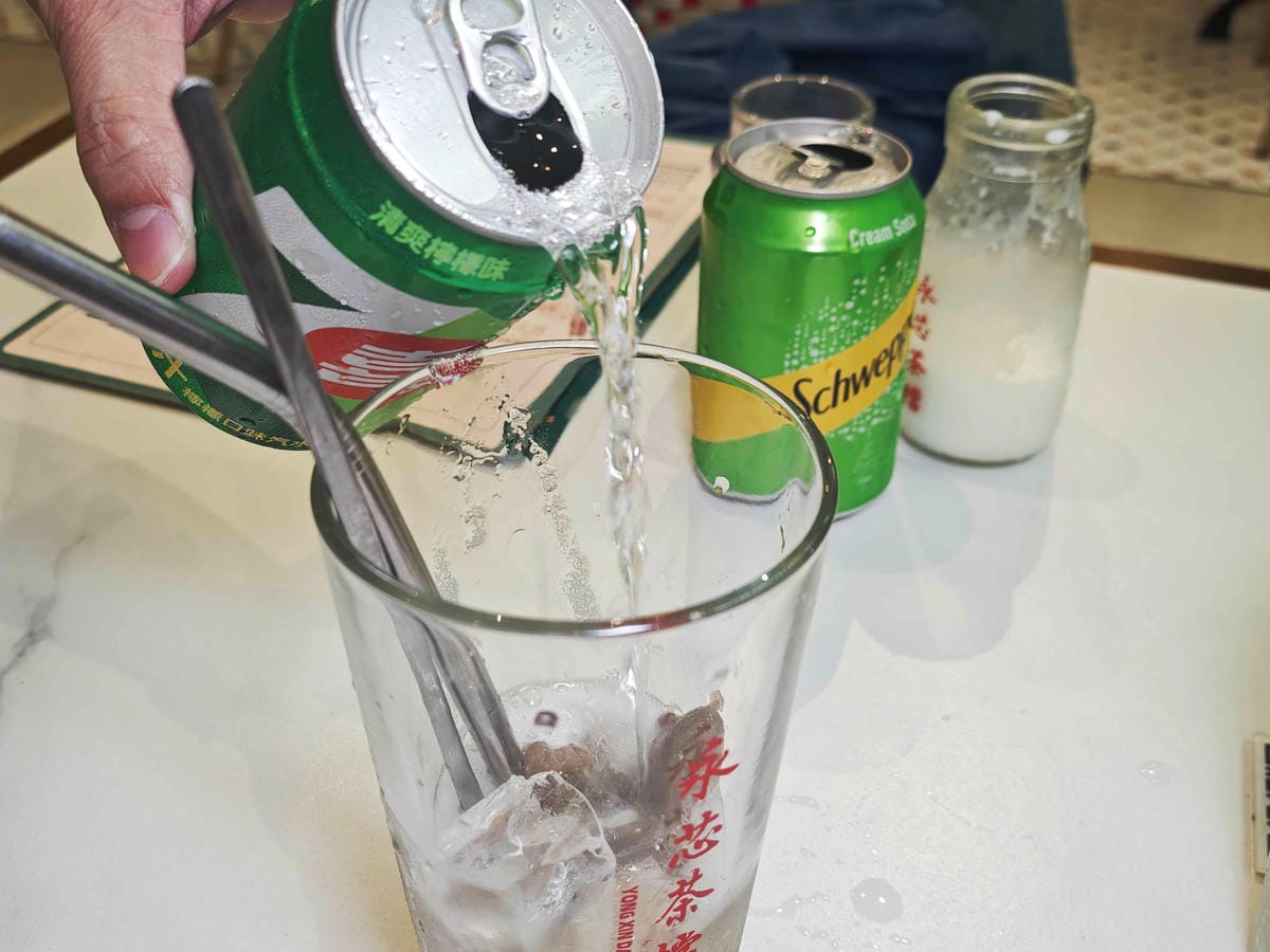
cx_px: 635
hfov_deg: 47.9
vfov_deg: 36.8
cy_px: 476
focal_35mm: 39
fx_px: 1431
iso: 351
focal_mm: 8.72
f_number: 2.8
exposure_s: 1/120
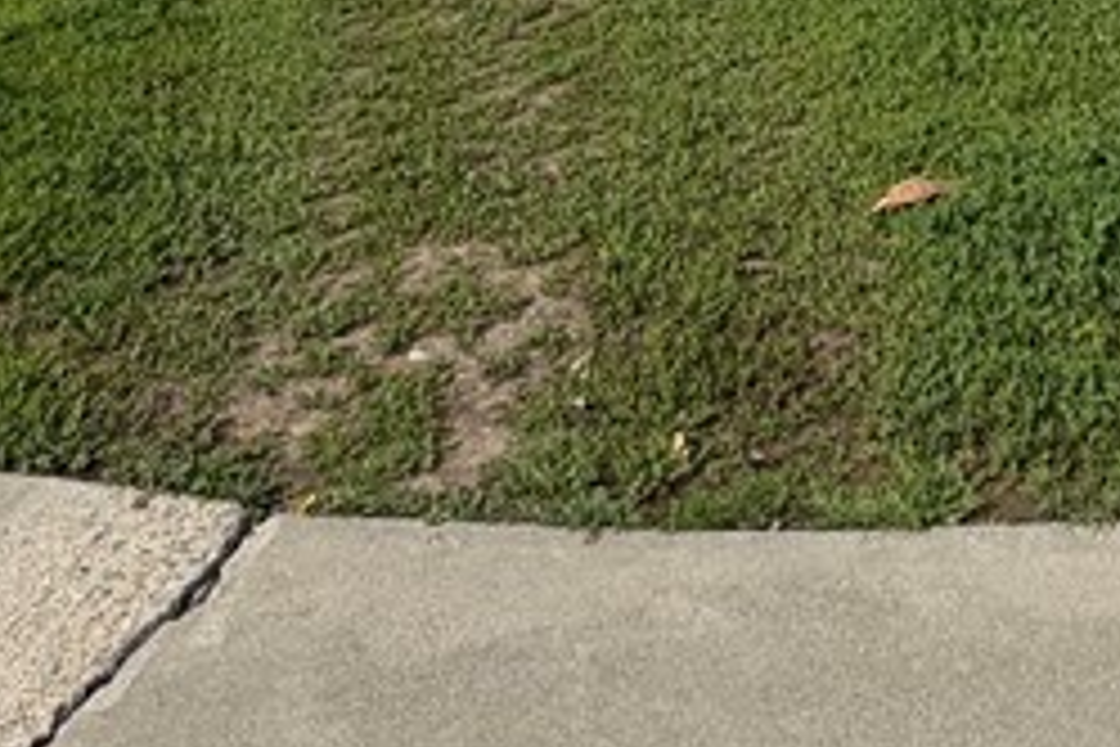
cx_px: 1048
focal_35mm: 60
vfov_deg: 16.8
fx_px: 1867
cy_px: -752
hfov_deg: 31.5
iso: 20
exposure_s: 1/1001
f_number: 2.2
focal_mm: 2.22
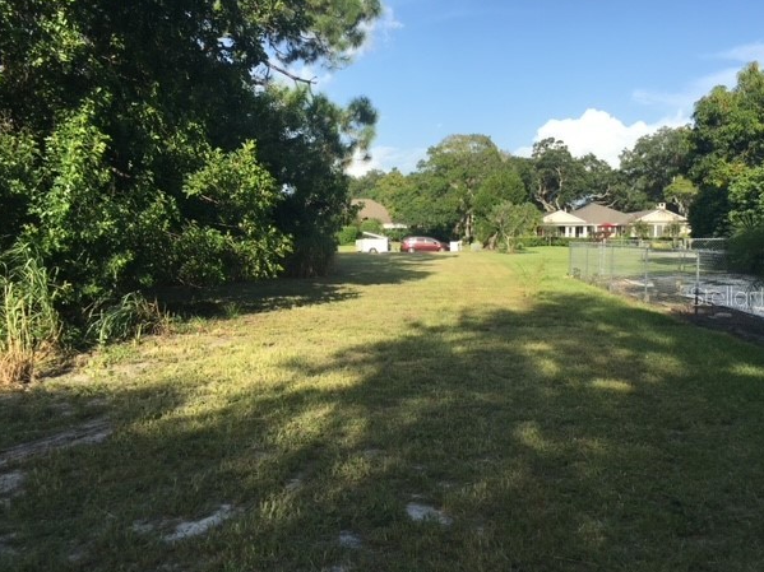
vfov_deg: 45.4
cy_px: 296
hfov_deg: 58.3
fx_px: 684
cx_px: 402
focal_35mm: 31
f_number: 2.2
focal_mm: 4.15
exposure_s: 1/986
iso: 25
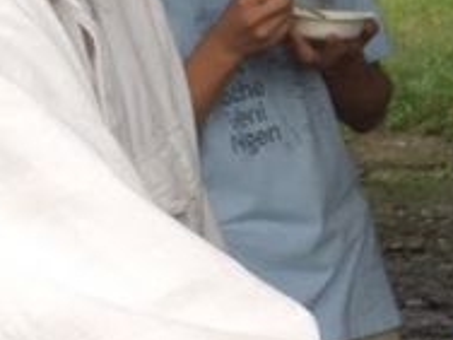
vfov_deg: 9.4
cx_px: 595
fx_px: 2068
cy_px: 84
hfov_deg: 12.1
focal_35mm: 158
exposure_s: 1/163
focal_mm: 4.15
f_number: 2.2
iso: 32
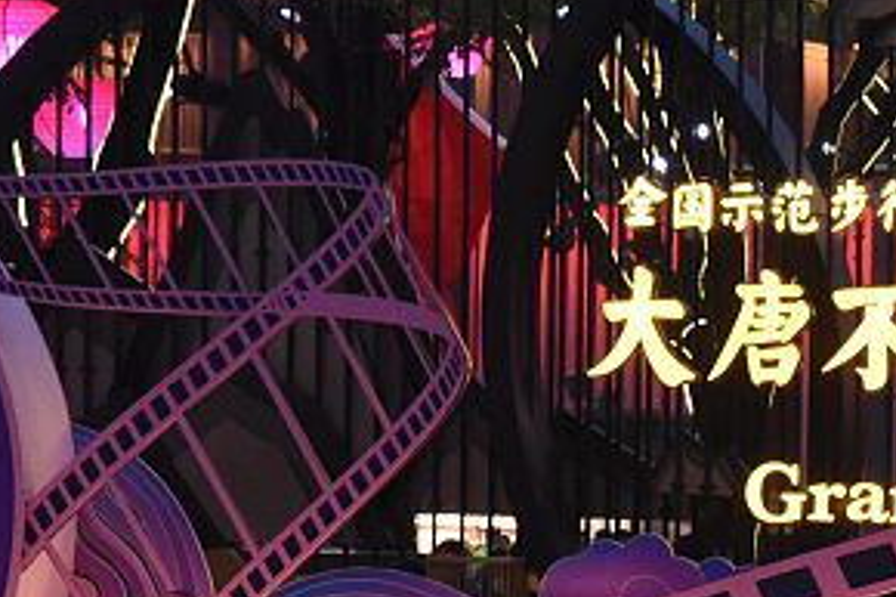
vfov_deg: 2.8
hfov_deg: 4.1
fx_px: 12362
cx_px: 1174
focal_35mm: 497
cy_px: 732
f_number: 5.6
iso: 6400
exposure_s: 1/250
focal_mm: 120
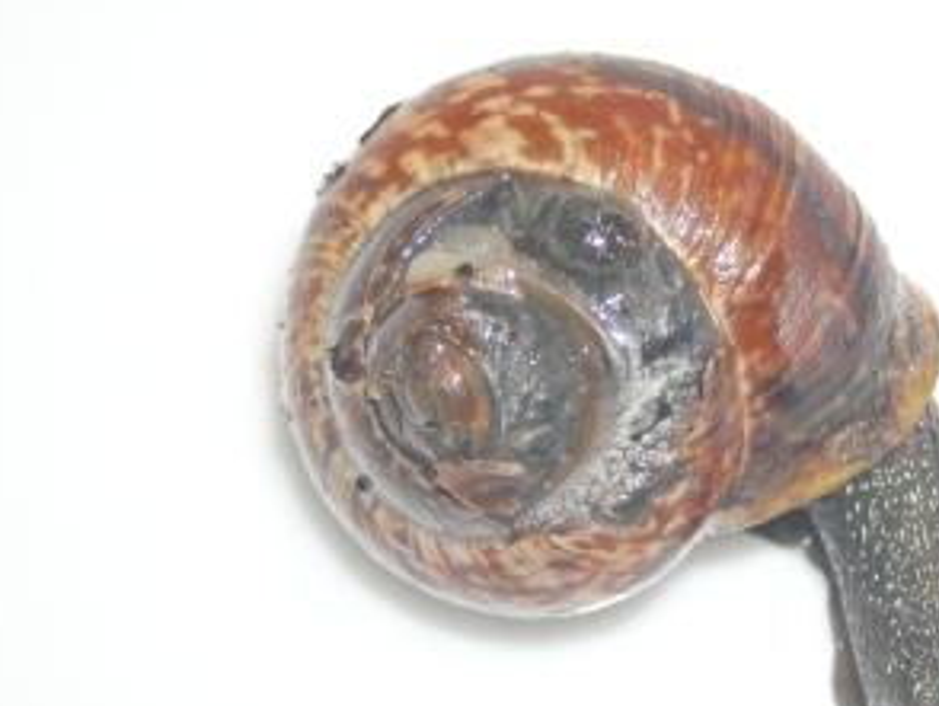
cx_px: 668
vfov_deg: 10.4
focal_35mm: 143
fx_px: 3882
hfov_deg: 13.8
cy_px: 473
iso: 200
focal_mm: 15.32
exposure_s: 1/125
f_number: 8.7
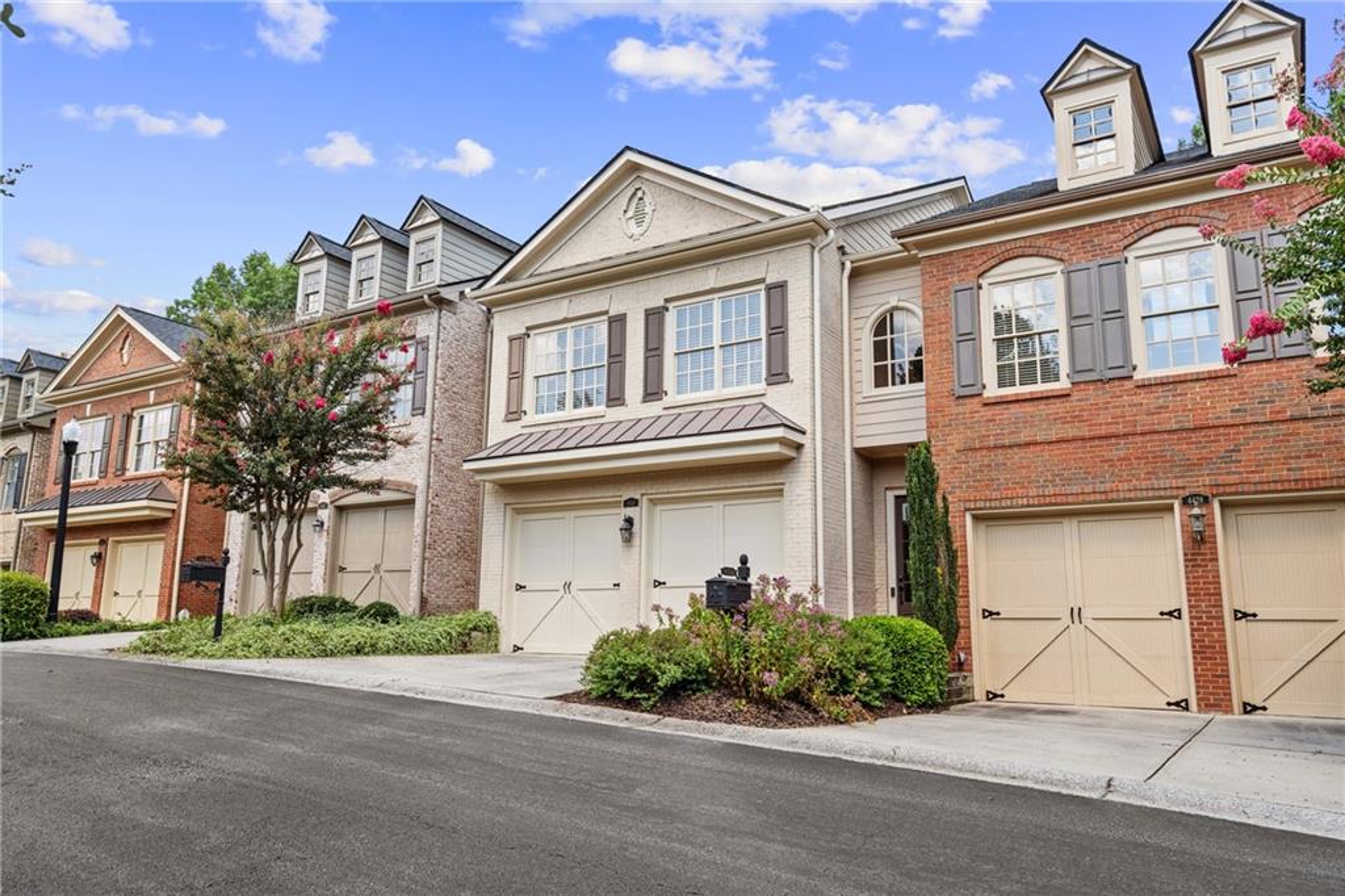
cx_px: 672
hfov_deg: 71.5
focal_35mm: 25
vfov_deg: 51.3
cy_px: 448
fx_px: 934
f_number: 6.3
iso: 1250
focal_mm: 25
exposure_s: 1/500
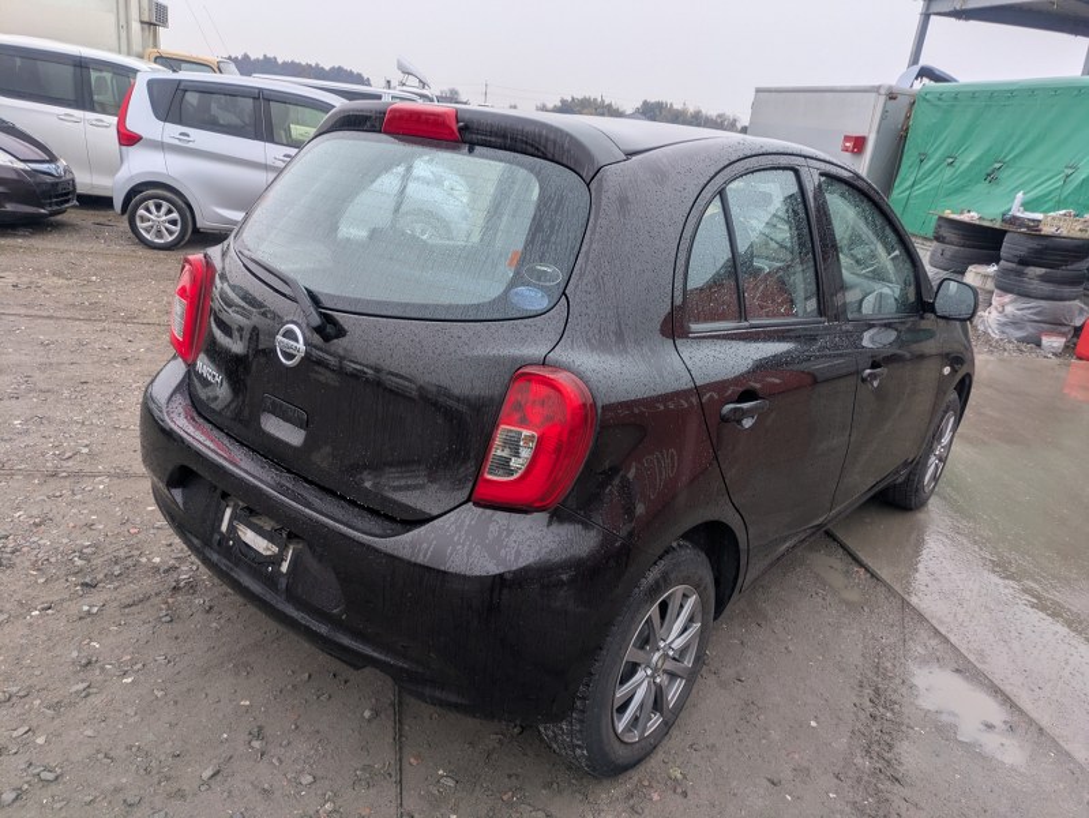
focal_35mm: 25
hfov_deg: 69.4
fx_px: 787
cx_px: 544
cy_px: 409
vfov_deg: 54.9
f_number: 1.89
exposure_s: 1/288
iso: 87
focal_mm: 5.43
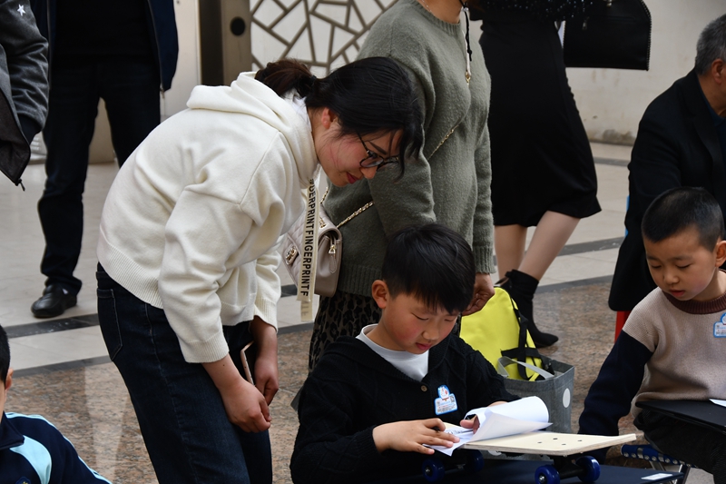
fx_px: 2258
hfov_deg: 18.3
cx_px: 363
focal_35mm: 112
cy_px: 242
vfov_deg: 12.2
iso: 400
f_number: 9
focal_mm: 75
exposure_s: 1/320
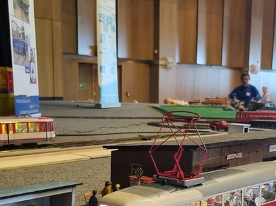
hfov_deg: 29.7
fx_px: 518
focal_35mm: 65
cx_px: 174
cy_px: 206
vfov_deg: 21.8
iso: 320
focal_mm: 5.4
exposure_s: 1/50
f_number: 1.8
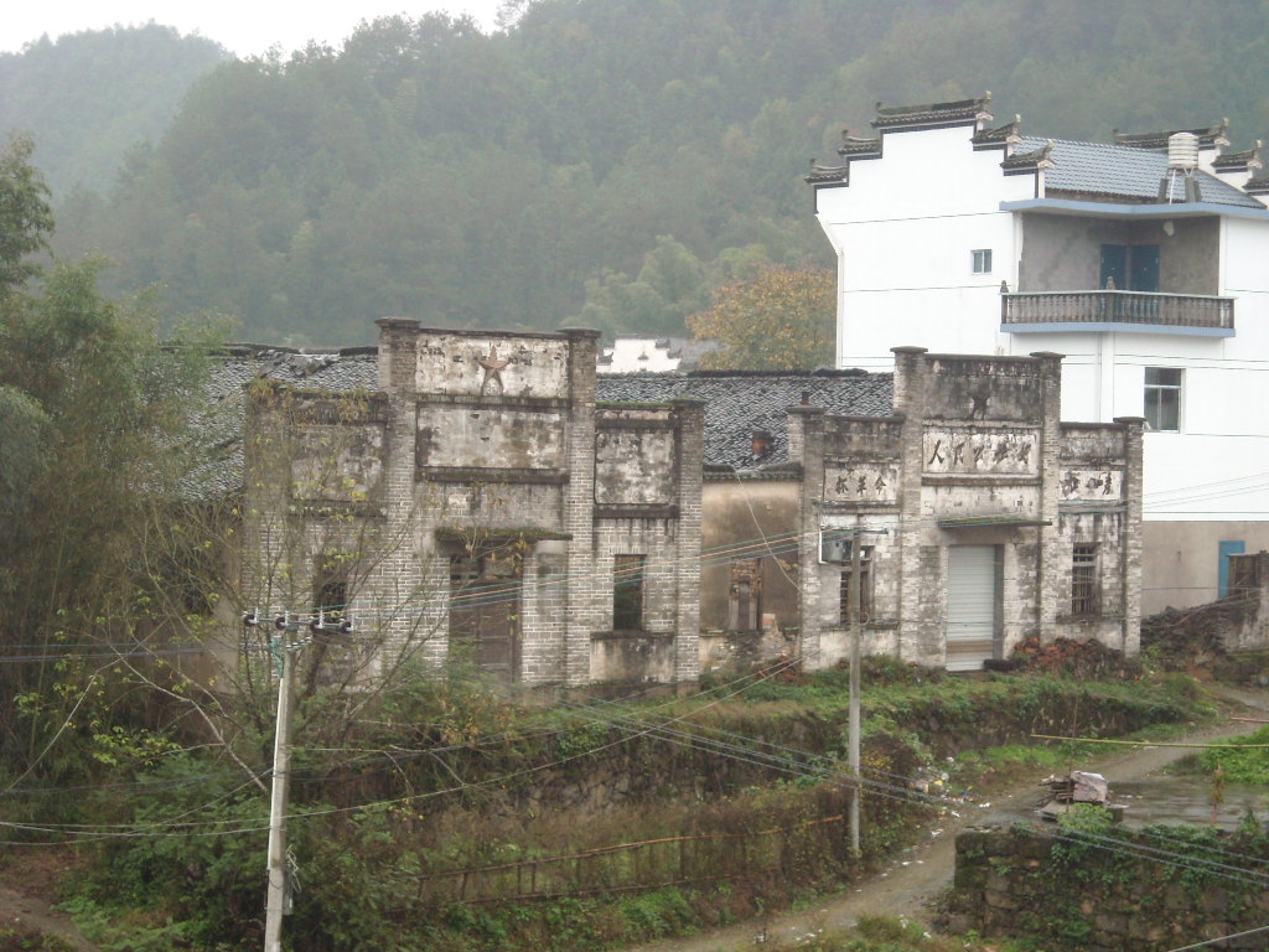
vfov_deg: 15.7
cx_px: 634
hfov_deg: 20.9
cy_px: 476
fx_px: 3446
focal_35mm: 94
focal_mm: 15.32
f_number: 4.4
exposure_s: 1/60
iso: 183
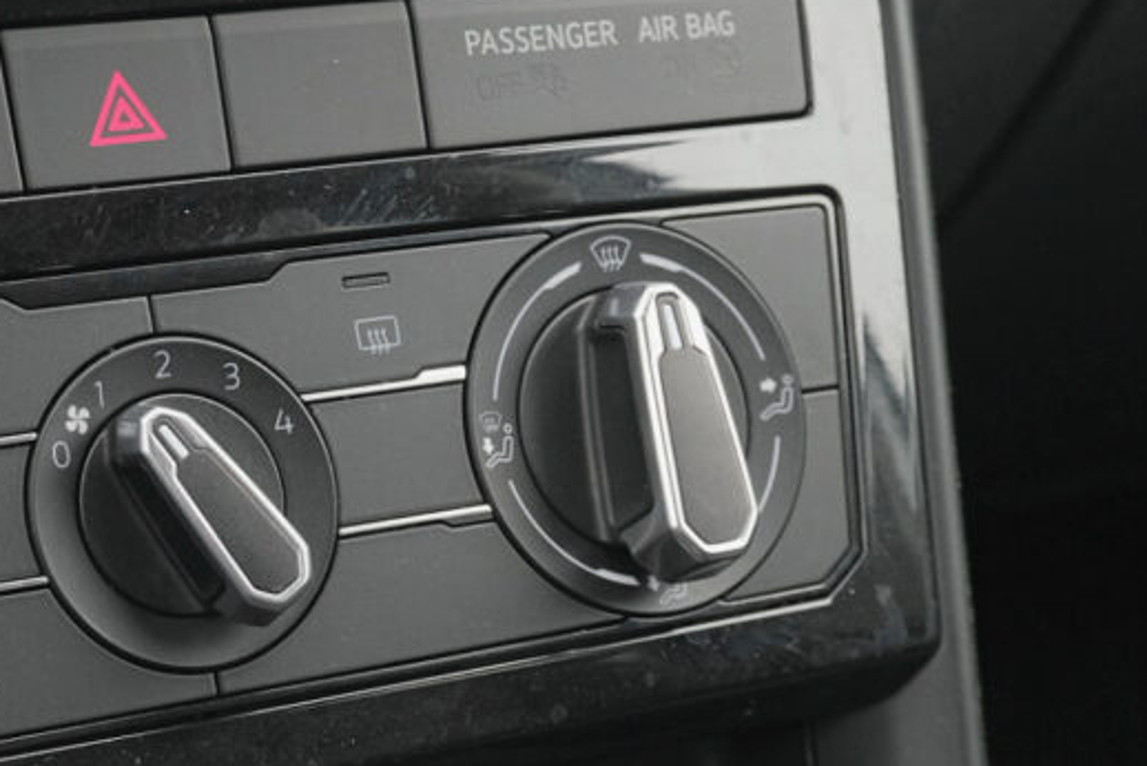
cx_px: 128
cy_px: 550
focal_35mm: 81
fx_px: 2582
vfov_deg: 16.8
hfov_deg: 24.4
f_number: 6.4
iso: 2000
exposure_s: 1/50
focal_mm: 27.1
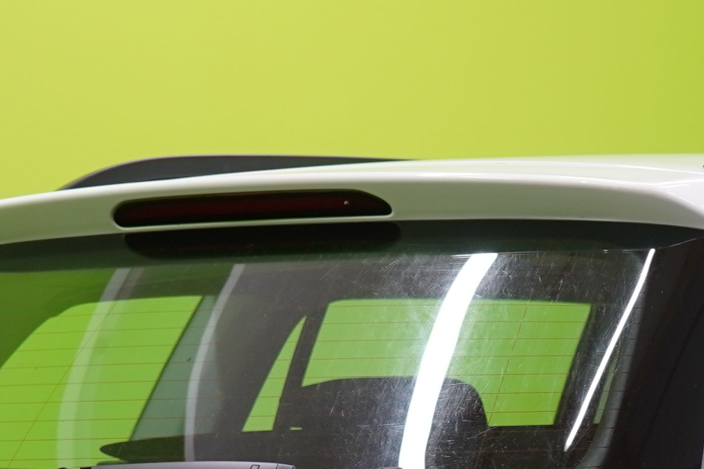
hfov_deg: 7.6
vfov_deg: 5.1
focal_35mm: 267
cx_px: 874
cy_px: 617
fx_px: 5221
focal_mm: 64
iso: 400
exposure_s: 1/30
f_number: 5.6
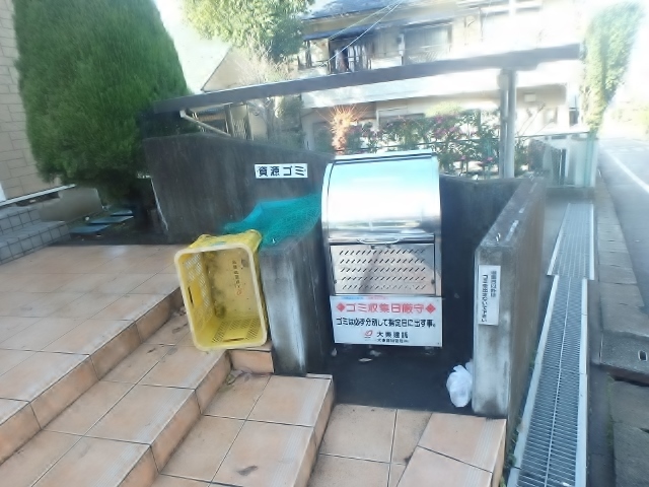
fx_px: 394
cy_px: 244
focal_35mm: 21
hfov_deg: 79.0
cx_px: 324
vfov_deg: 63.4
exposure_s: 1/100
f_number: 3.5
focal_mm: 3.7
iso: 125
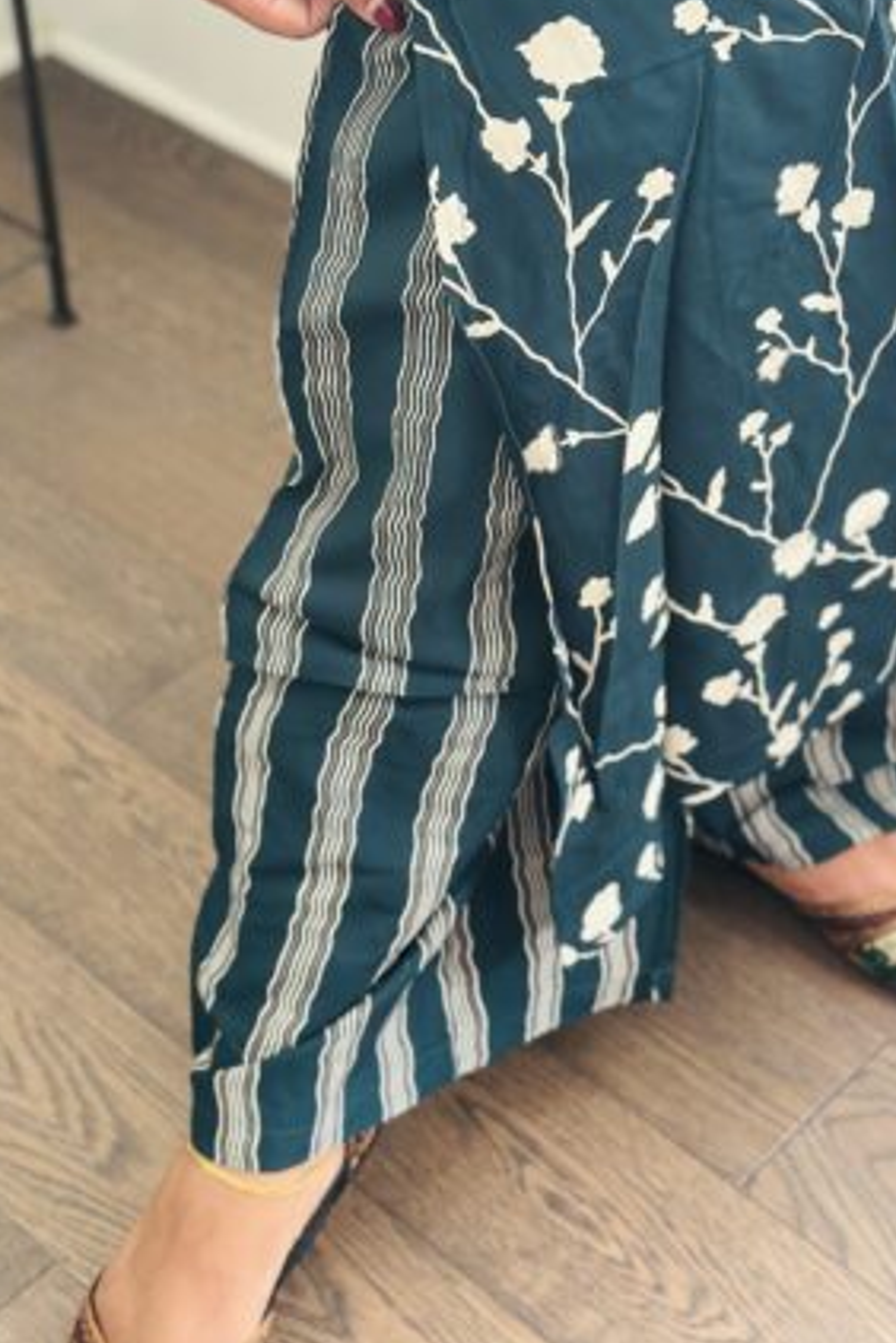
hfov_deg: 19.4
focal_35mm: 70
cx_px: 589
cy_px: 433
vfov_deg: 28.6
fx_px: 2613
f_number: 1.78
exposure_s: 1/60
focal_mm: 6.86
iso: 160
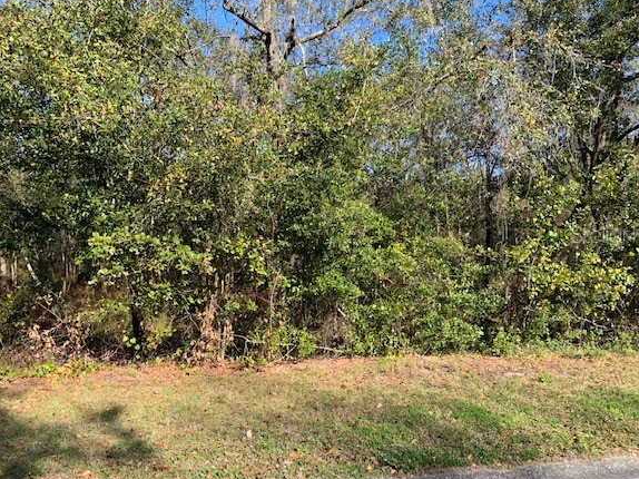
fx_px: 535
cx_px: 320
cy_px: 234
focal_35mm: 29
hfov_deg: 61.7
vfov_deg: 48.2
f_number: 1.8
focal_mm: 4.25
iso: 25
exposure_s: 1/887
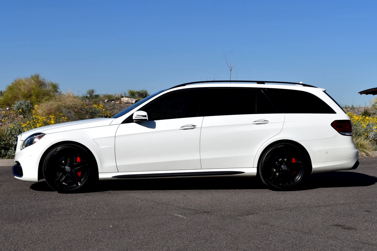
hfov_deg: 45.0
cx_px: 188
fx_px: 455
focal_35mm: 44
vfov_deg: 30.8
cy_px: 126
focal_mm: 29
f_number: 11
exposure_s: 1/500
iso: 100
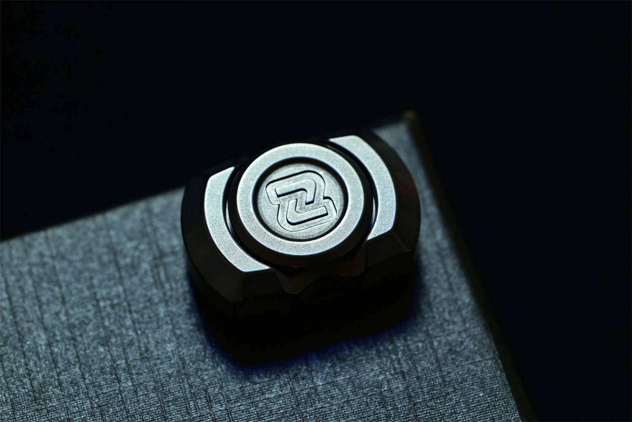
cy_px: 211
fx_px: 1844
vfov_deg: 13.1
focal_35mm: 105
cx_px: 316
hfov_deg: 19.4
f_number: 10
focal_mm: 105
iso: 200
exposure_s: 1/3
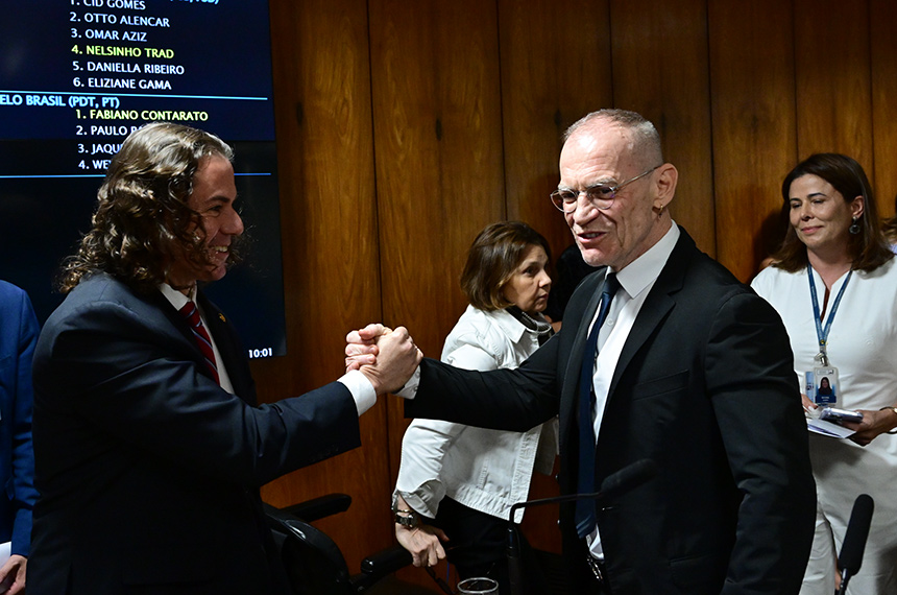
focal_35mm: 36
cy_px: 298
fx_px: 895
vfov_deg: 36.7
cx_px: 448
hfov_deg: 53.2
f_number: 3.5
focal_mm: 24
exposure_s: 1/250
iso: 4000
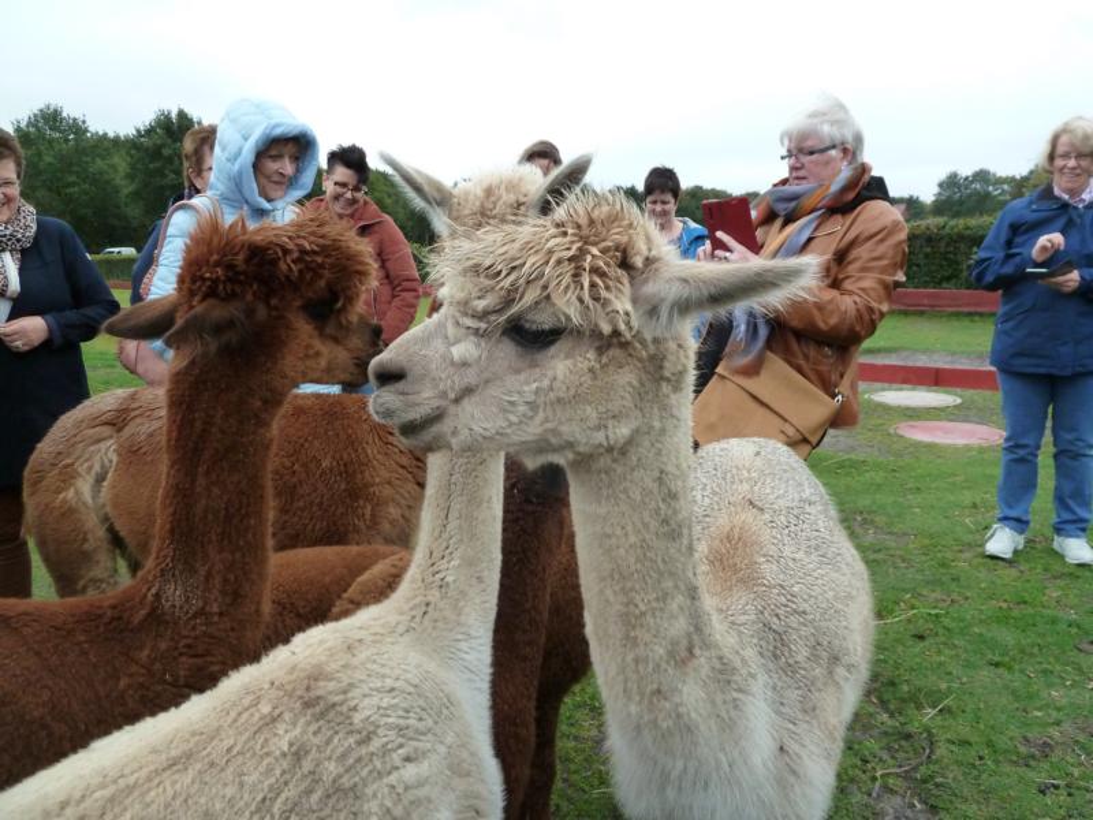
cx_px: 546
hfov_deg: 69.4
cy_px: 410
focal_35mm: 25
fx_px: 789
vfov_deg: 54.9
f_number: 3.3
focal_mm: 4.1
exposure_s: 1/250
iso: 320
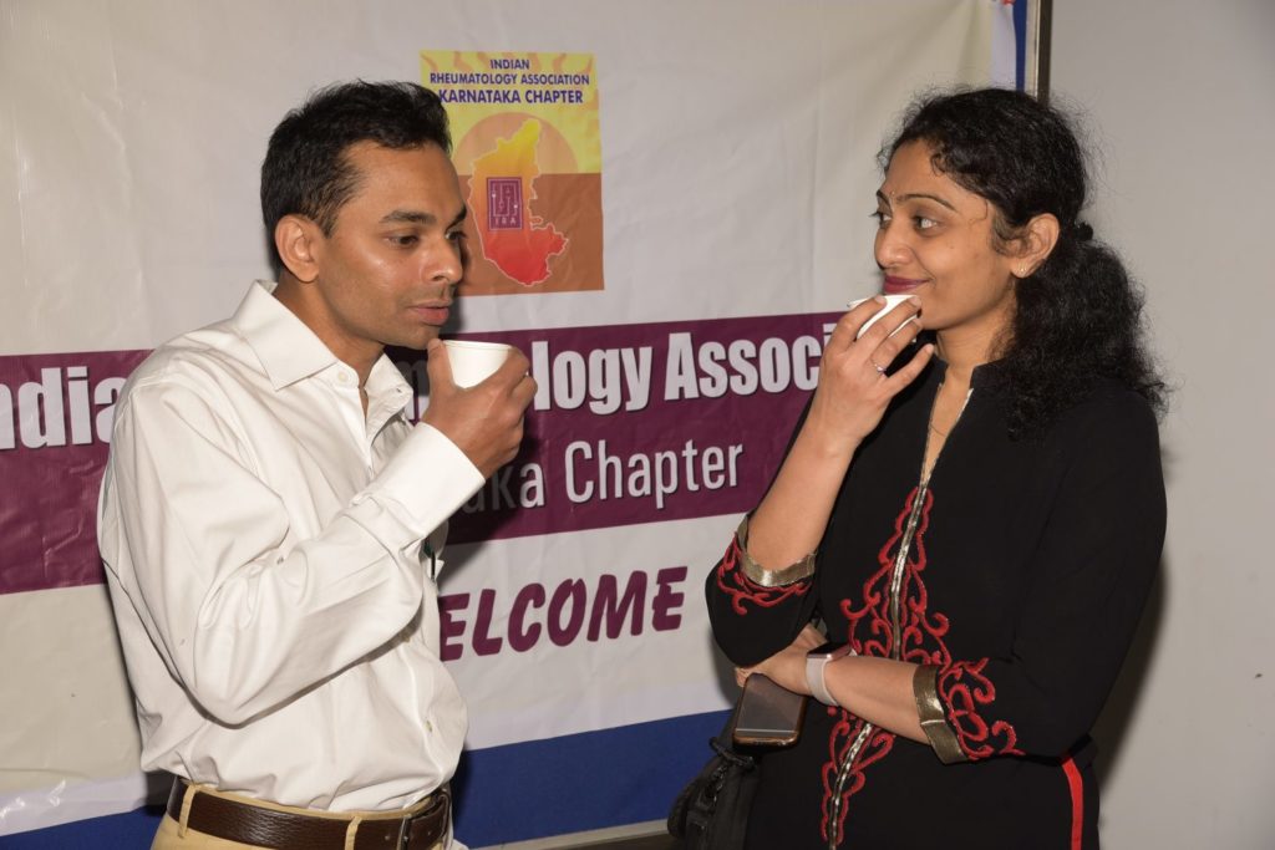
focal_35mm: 65
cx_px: 638
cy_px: 425
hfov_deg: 31.0
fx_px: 2302
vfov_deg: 20.9
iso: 400
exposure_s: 1/160
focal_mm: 65
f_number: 7.1
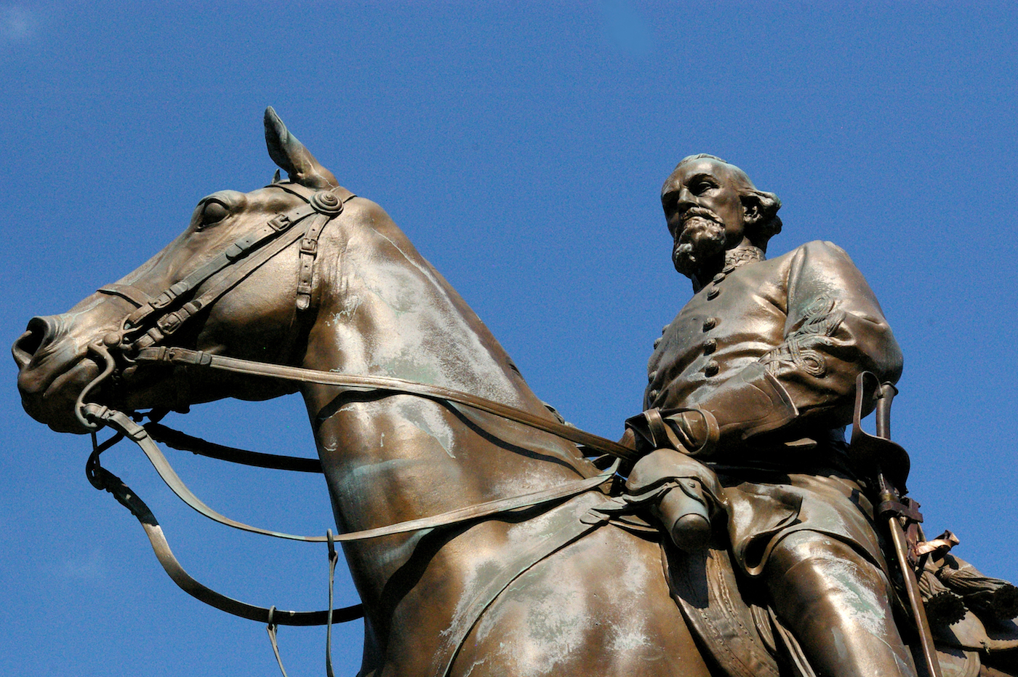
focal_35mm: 82
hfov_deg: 24.6
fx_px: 2331
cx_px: 509
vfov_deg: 16.5
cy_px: 338
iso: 1600
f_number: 13
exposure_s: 1/2000
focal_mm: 55
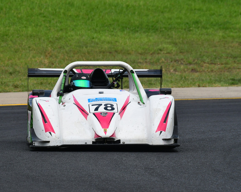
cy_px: 96
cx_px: 98
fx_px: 4957
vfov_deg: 2.2
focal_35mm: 695
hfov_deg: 2.8
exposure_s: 1/640
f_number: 11
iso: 400
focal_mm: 410
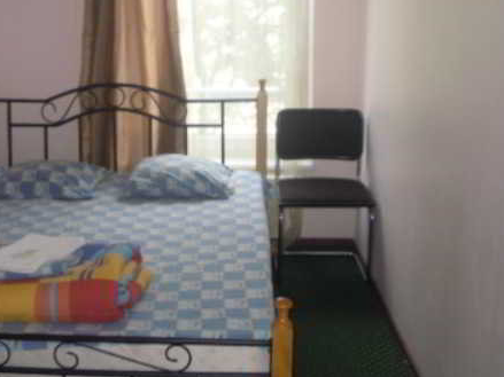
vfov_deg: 28.5
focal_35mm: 51
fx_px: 742
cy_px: 148
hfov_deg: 37.3
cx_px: 187
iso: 110
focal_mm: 5
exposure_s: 1/40
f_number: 2.7
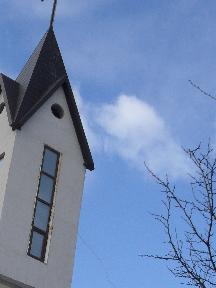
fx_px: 666
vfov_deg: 23.1
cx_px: 5
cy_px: 306
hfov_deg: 18.0
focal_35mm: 80
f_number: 8.4
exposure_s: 1/125
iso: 100
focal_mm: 6.3
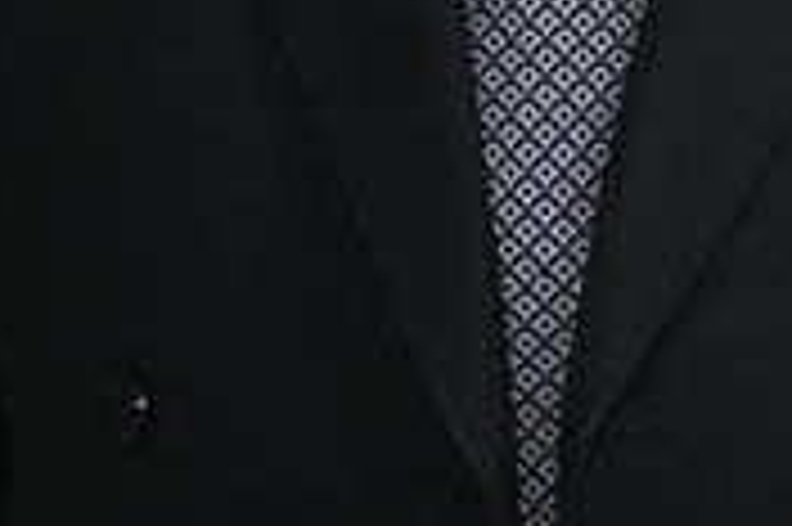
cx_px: 2840
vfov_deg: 7.2
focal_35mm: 191
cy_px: 294
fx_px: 4198
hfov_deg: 8.1
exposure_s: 1/160
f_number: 6.3
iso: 640
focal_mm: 24
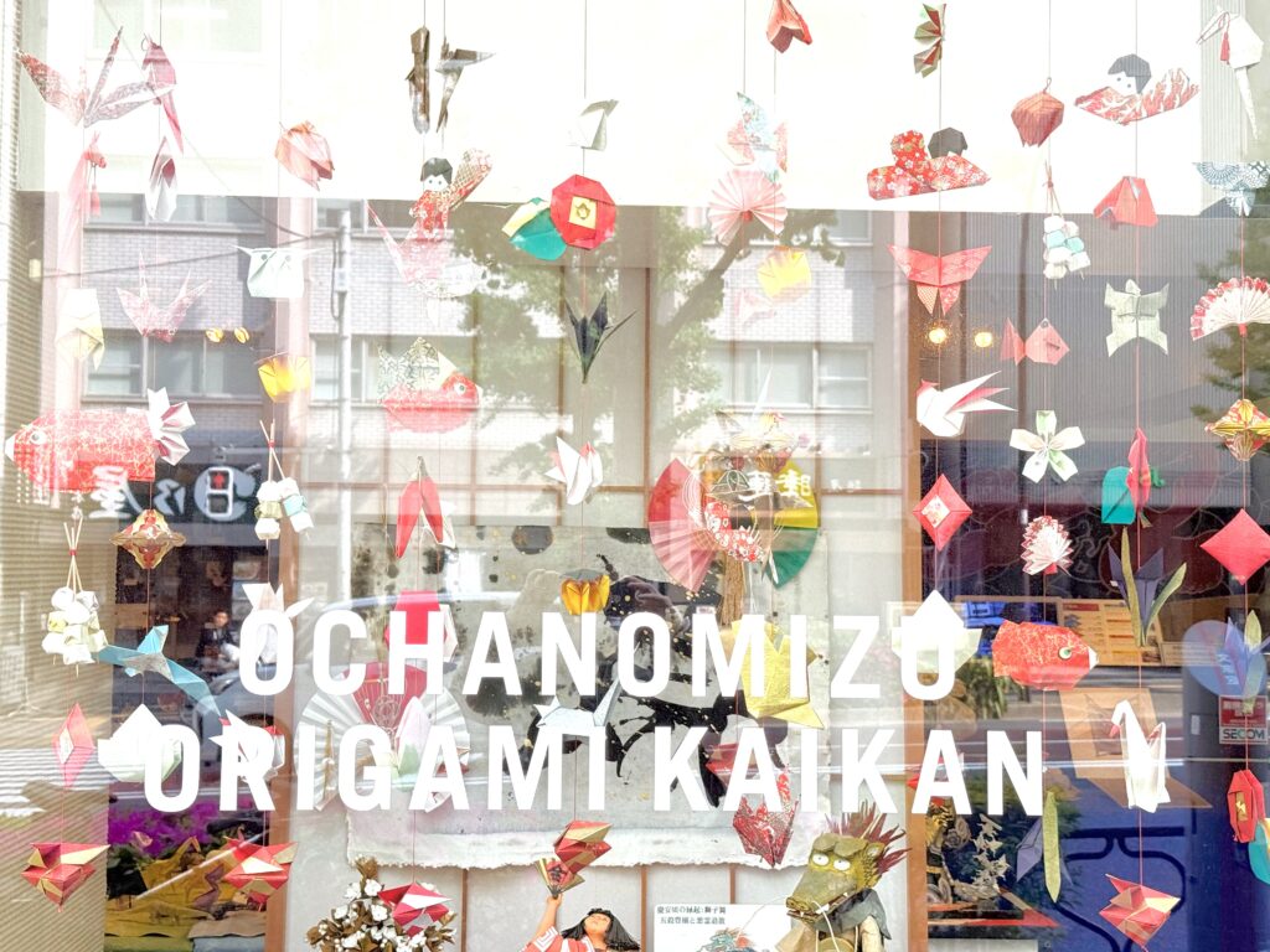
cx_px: 635
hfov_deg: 39.7
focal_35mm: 48
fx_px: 1761
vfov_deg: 30.3
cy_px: 476
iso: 64
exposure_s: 1/719
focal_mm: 6.76
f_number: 1.78
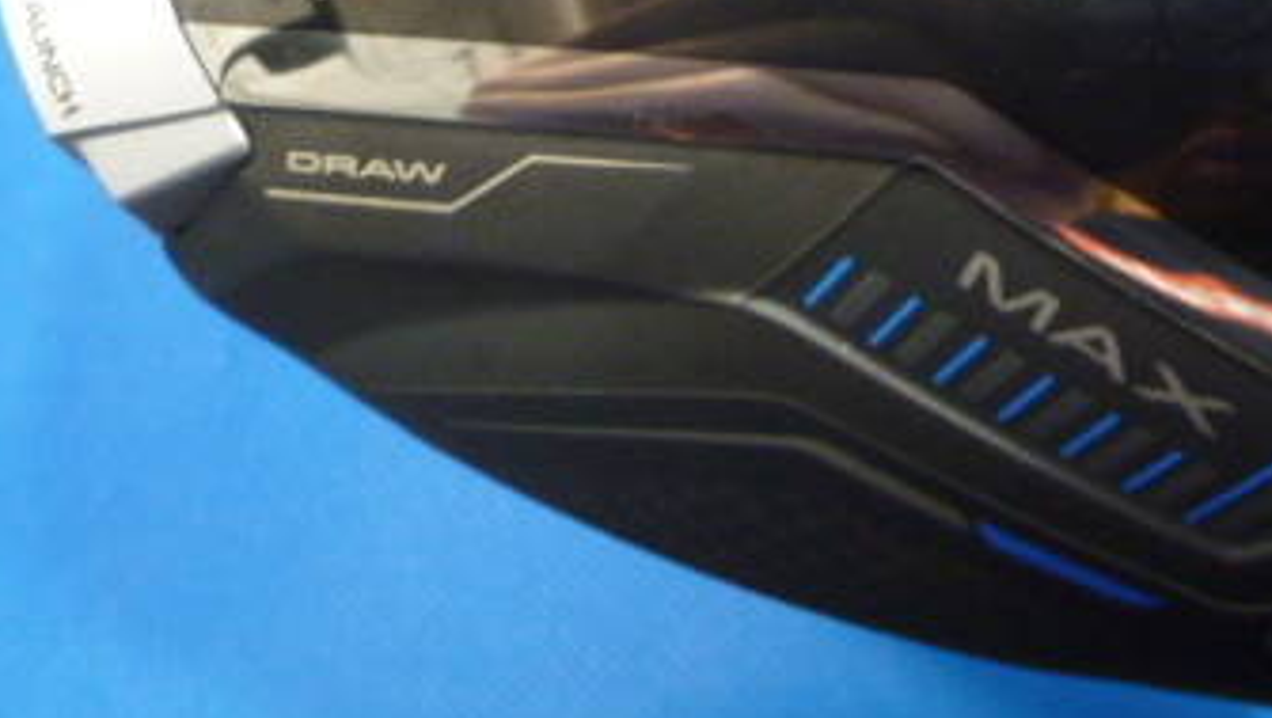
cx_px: 999
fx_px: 1755
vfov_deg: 21.3
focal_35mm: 52
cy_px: -175
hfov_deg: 38.5
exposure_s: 1/30
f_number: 2.8
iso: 400
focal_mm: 4.5
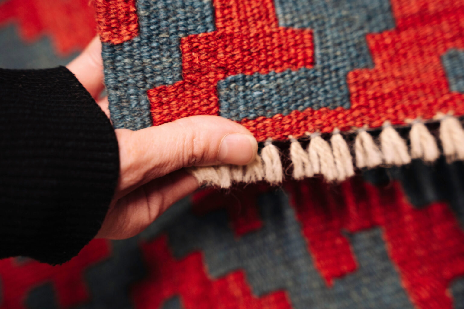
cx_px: 232
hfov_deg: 28.8
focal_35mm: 70
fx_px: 902
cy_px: 154
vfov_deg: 19.5
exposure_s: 1/13
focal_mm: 70
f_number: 4
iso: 500
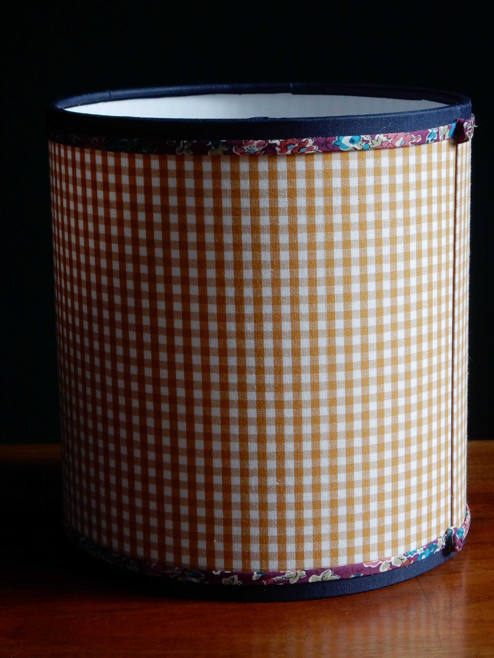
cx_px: 250
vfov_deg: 20.9
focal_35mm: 94
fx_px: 1789
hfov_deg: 15.7
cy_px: 319
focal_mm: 14.9
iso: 400
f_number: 5
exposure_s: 1/30
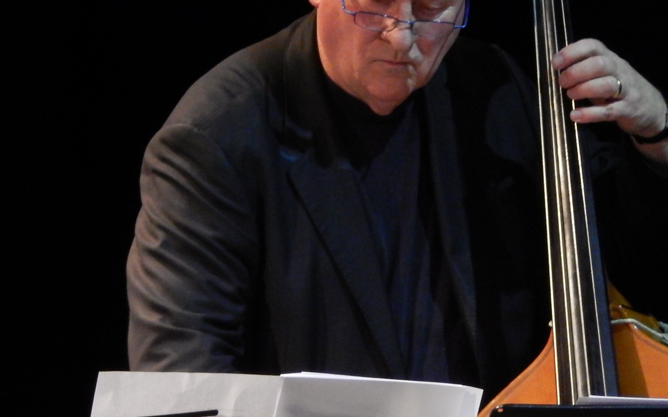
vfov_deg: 3.4
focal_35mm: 392
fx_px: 7136
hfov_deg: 5.4
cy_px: 250
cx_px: 349
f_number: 5.4
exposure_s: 1/15
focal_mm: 37.1
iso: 800
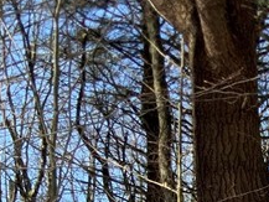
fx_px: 1065
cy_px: 338
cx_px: 465
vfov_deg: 10.3
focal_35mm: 137
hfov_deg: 13.2
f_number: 1.8
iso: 16
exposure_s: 1/524
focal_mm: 3
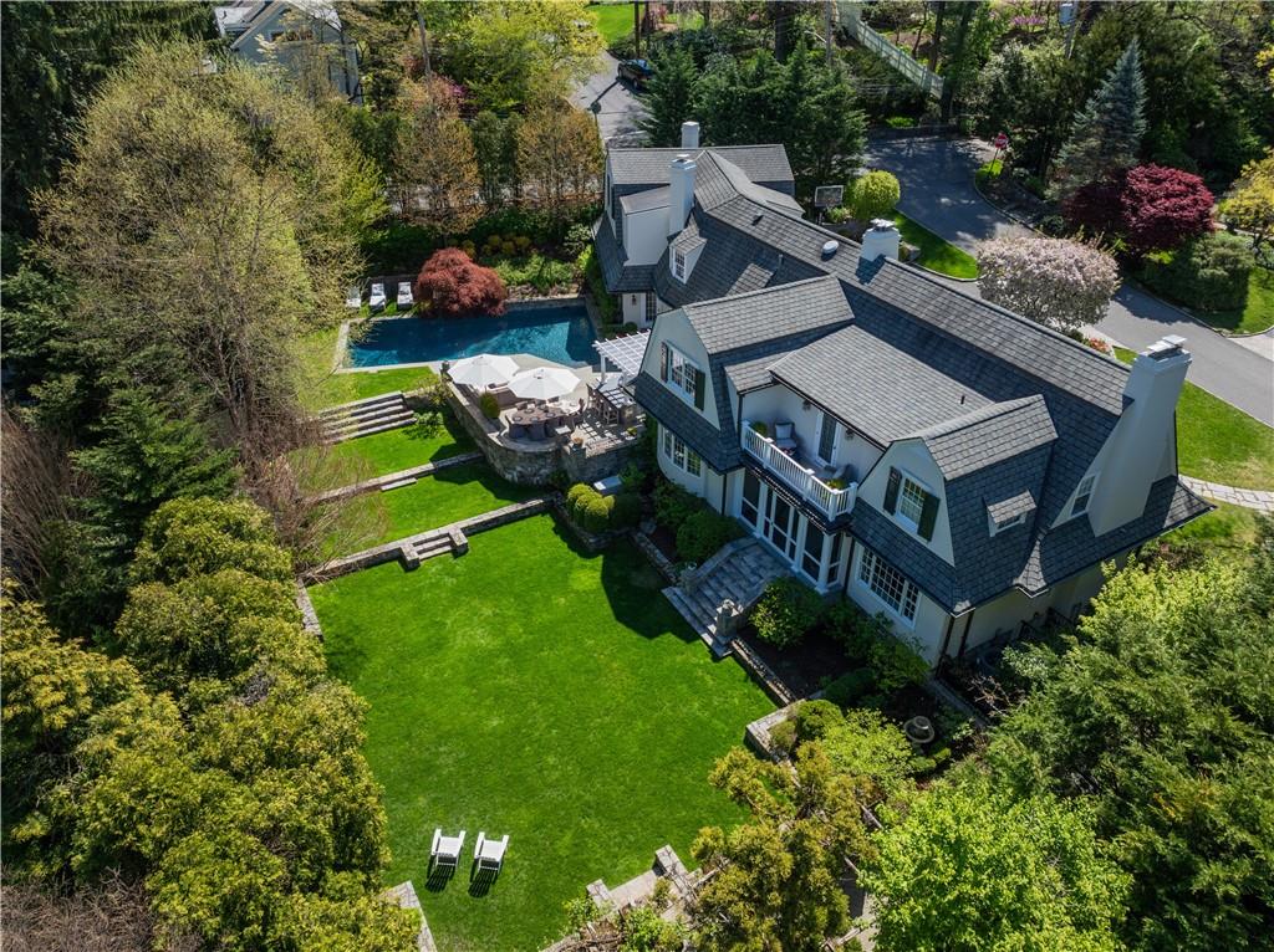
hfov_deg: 71.6
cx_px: 637
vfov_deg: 56.7
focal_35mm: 24
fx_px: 882
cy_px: 476
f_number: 2.8
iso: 200
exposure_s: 1/80
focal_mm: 12.29
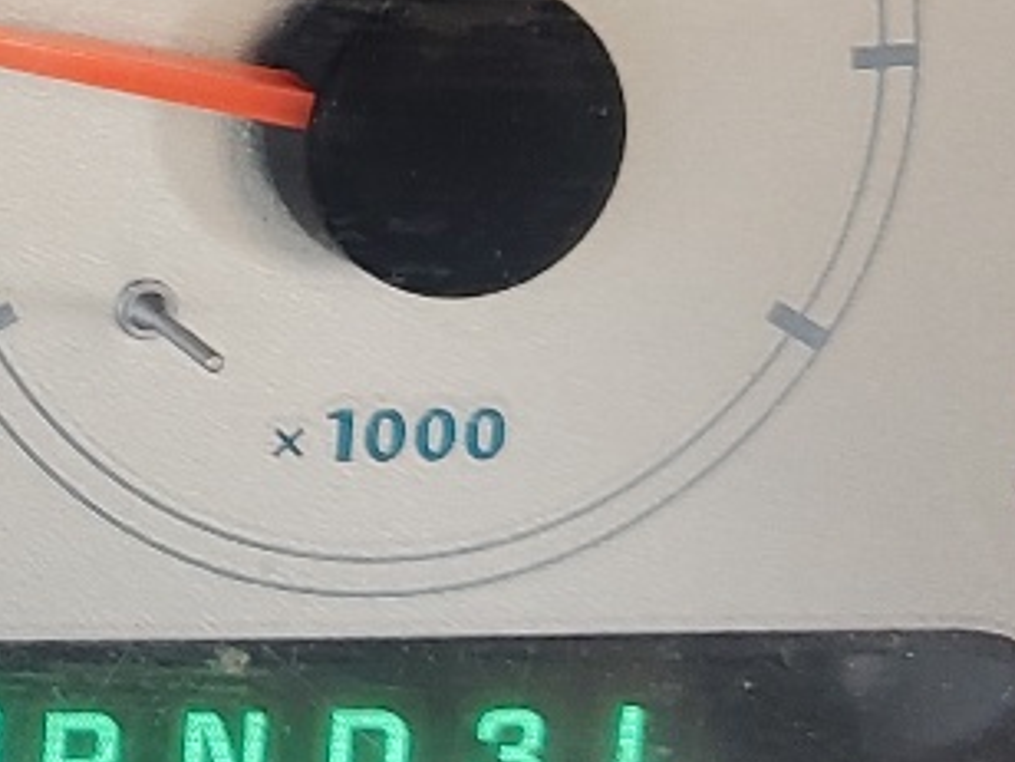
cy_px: -172
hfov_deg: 13.1
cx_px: -847
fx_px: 3958
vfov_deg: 10.8
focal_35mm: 135
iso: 57
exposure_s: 1/60.2
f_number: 1.5
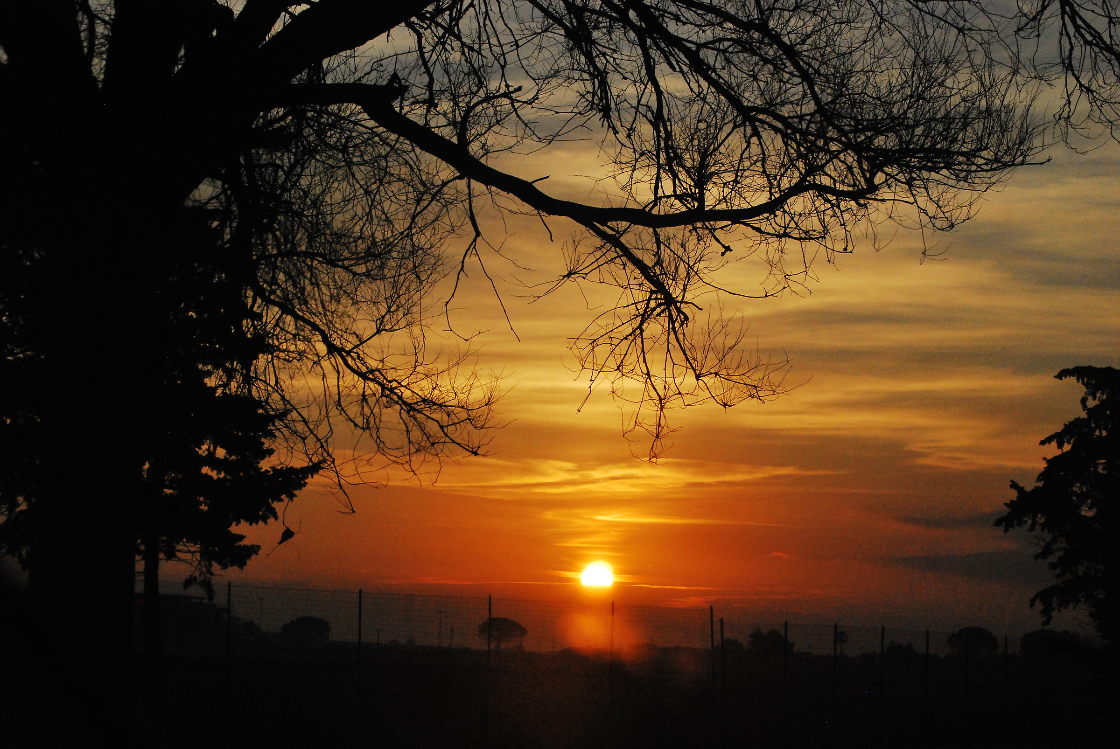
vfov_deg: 14.7
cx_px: 560
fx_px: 2896
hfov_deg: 21.9
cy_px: 374
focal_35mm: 93
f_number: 14
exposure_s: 1/3200
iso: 1600
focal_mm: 62
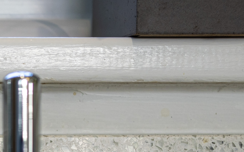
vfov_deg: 8.1
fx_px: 1051
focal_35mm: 158
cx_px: -146
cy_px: 249
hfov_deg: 12.5
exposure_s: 1/125
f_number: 4.5
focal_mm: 35
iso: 200
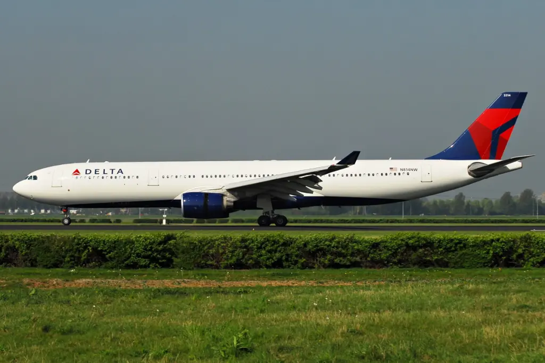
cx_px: 272
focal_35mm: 105
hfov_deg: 19.5
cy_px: 182
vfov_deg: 13.0
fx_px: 1590
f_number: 8
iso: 100
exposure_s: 1/500
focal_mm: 70
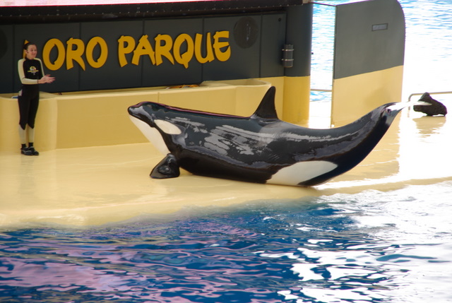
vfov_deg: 6.9
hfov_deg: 10.3
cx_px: 226
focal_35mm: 200
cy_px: 152
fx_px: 2509
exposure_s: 1/20
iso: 100
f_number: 5.6
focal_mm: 133
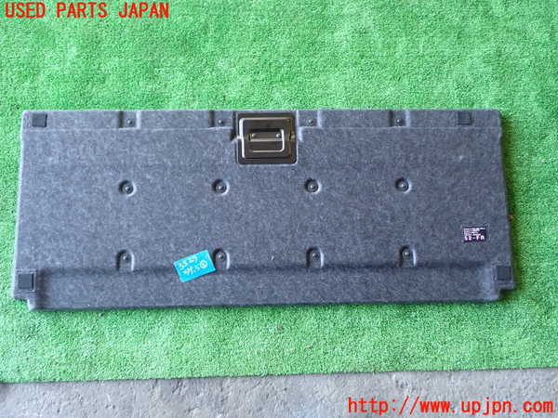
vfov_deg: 46.8
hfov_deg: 60.0
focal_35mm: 30
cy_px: 209
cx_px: 279
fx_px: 484
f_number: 2.3
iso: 250
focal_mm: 5.4
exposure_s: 1/30
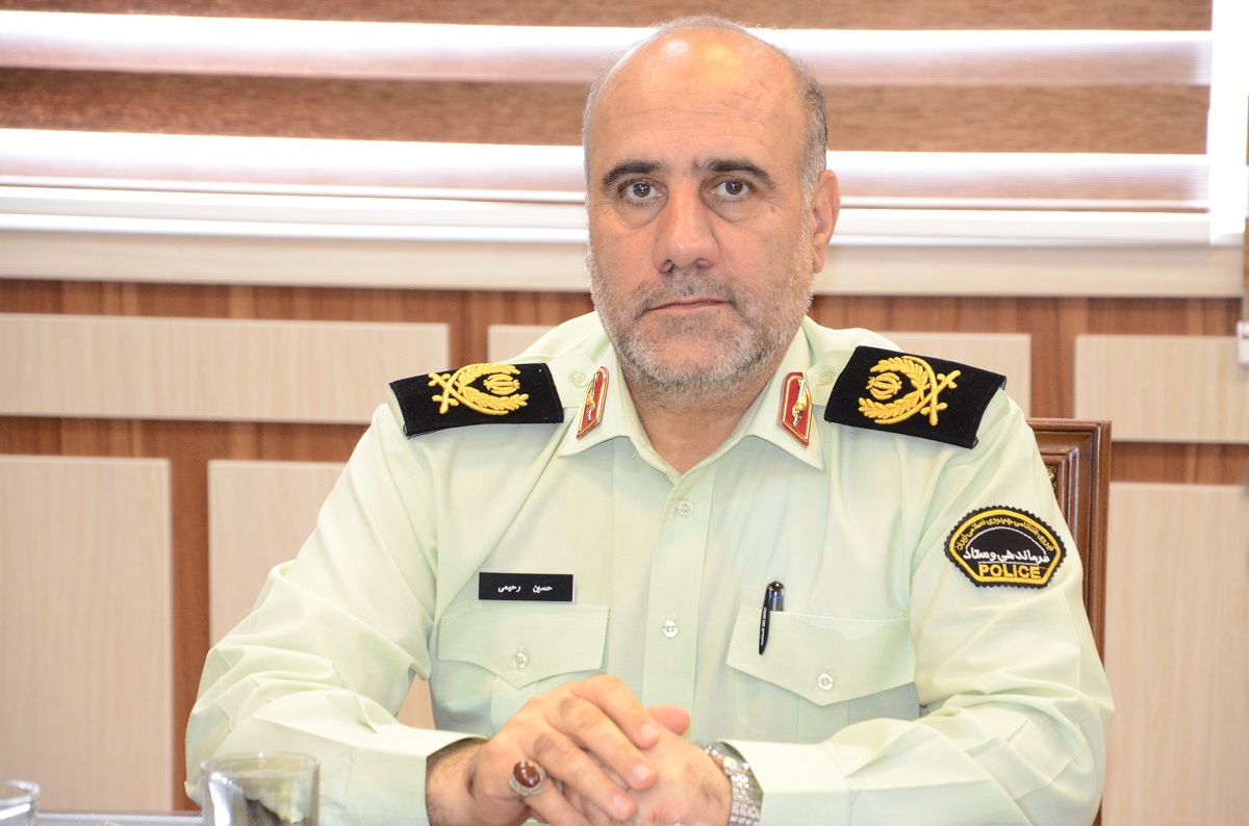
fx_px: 5451
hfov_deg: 13.1
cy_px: 413
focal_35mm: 158
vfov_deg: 8.7
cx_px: 624
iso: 2500
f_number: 6.3
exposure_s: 1/60
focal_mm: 105
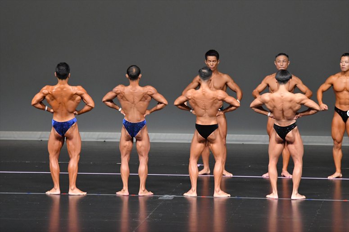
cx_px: 174
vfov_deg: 6.1
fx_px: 2180
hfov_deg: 9.2
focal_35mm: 225
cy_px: 116
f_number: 5.6
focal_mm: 150
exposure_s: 1/400
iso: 5000
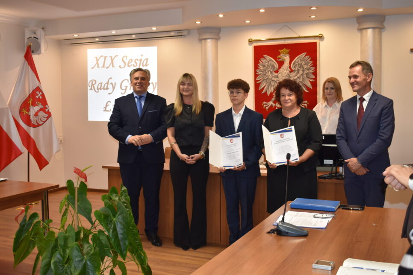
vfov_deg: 30.8
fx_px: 499
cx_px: 206
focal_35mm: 44
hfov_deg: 45.0
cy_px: 138
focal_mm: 29
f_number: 4.2
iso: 800
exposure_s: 1/160
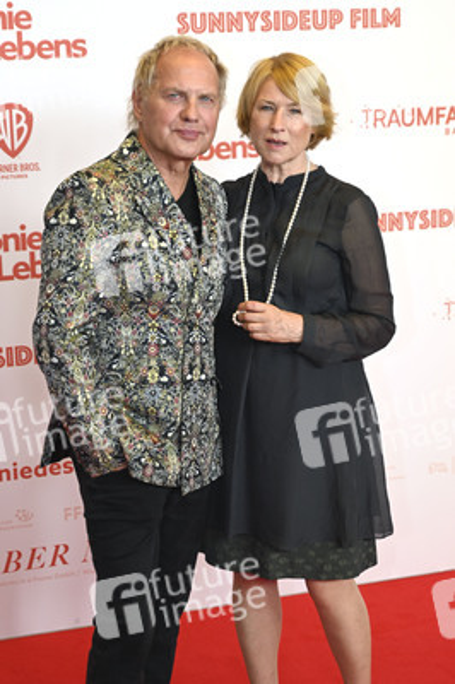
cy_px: 342
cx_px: 228
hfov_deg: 21.9
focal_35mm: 62
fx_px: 1177
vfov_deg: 32.4
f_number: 2.8
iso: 320
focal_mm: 62
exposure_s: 1/125
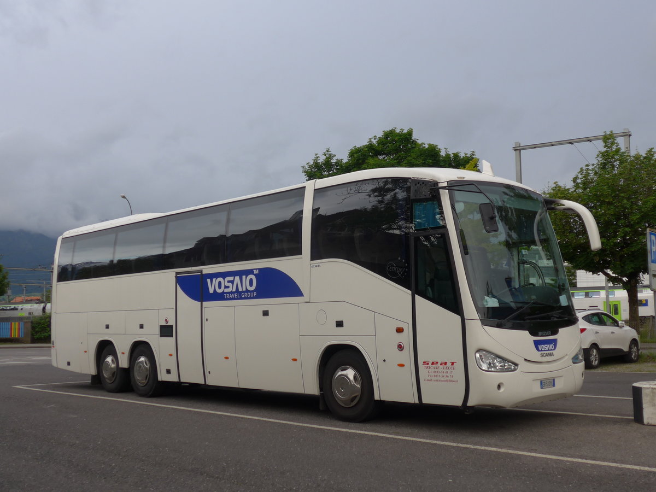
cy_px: 246
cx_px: 328
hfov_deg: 45.8
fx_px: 777
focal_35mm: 41
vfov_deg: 35.1
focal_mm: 8.4
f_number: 2.8
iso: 80
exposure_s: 1/160
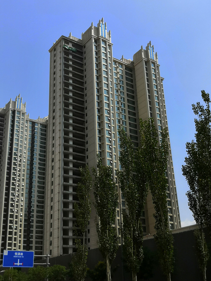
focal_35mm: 41
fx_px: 333
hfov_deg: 35.1
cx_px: 115
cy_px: 134
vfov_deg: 45.8
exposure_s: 1/2237
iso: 50
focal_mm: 3.95
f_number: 1.8
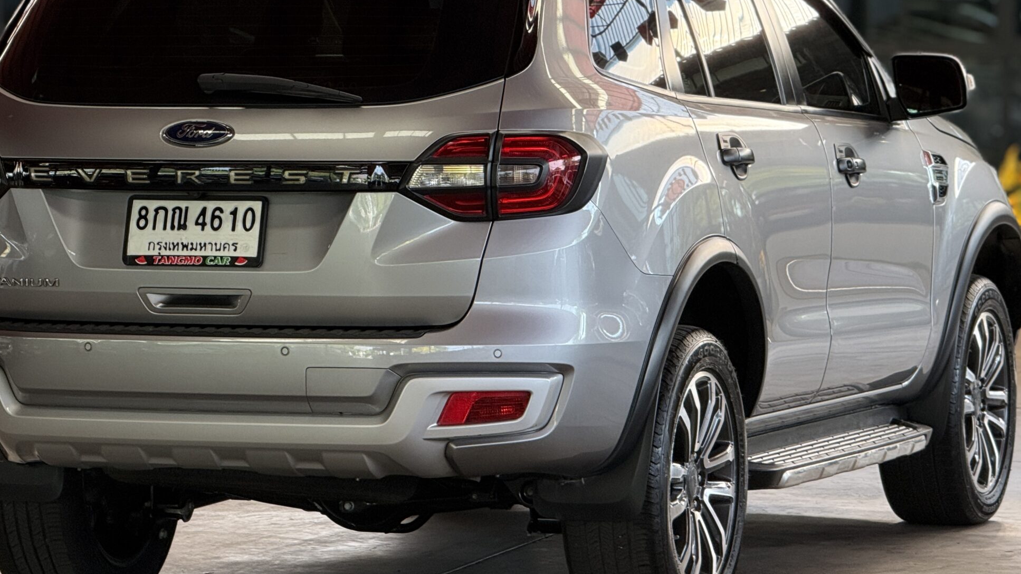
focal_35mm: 173
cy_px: 231
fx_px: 4683
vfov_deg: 7.0
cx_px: 431
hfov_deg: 12.4
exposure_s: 1/99
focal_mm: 15.66
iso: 100
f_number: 2.8
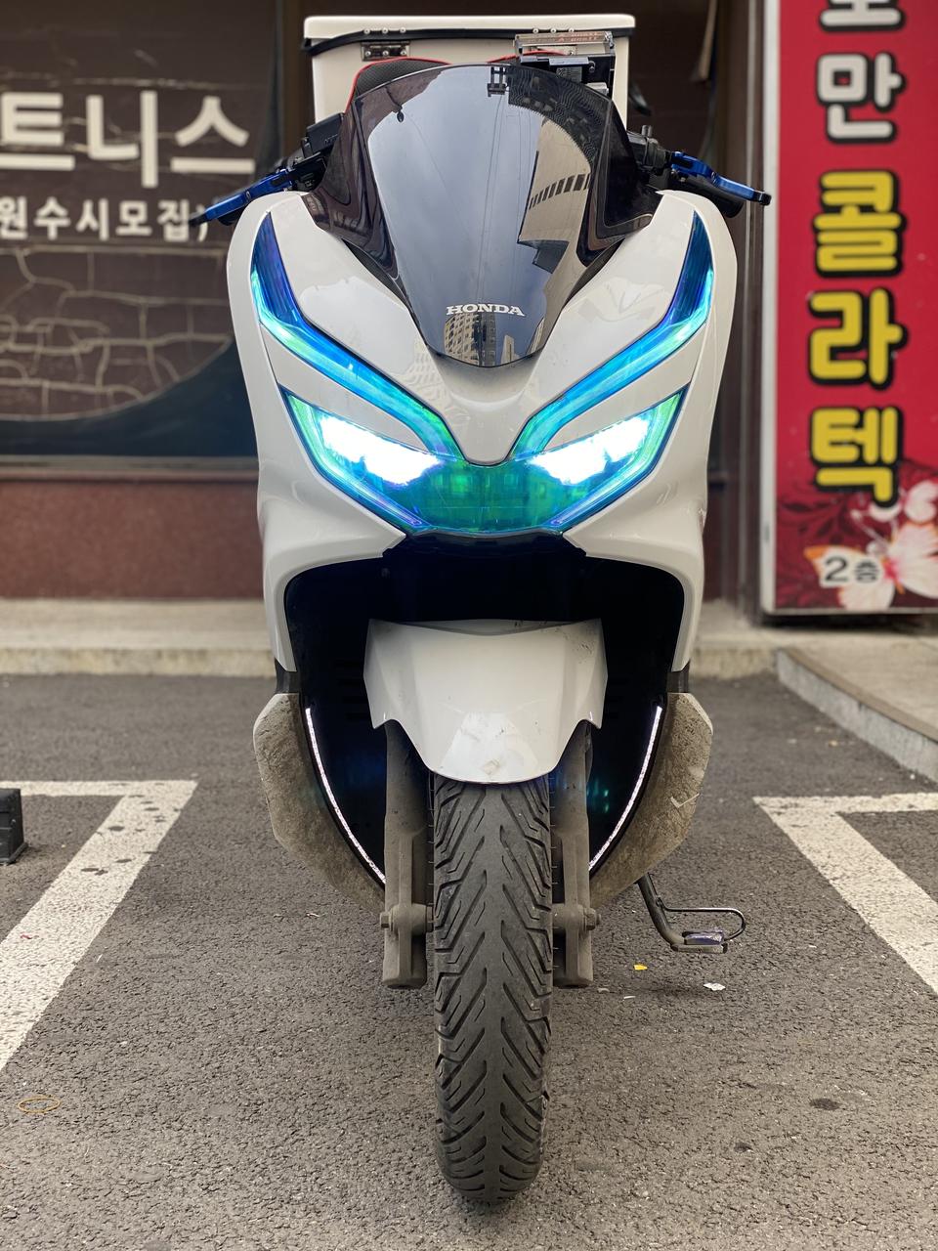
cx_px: 469
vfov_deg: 36.8
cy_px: 626
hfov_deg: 28.0
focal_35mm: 52
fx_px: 1879
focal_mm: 6
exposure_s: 1/154
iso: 20
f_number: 2
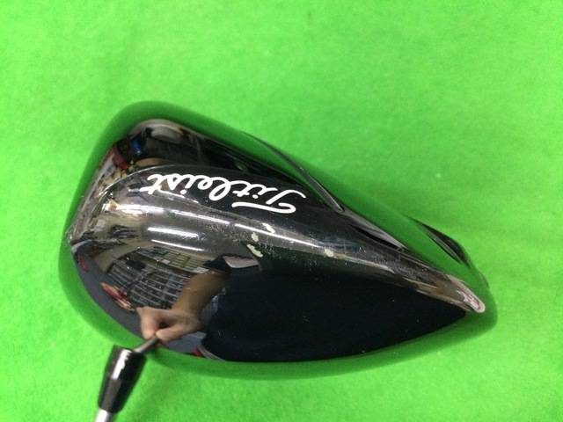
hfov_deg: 58.4
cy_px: 211
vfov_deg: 45.4
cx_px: 282
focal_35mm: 31
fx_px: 504
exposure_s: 1/15
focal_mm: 3.3
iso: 200
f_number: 2.4
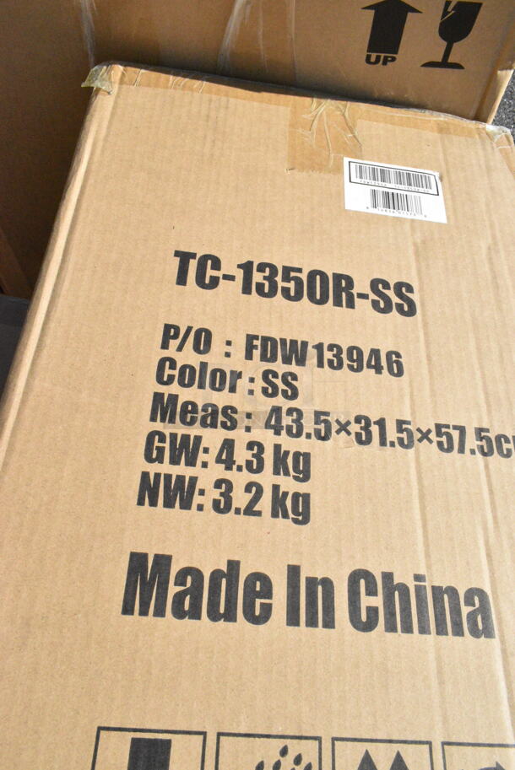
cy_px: 385
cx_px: 258
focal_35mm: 27
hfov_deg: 48.0
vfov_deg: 67.3
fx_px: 578
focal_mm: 18
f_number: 20
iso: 6400
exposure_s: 1/1600
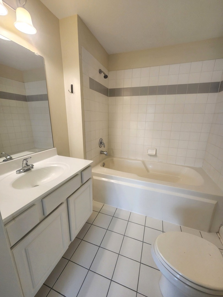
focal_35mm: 13
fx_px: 112
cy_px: 148
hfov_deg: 89.9
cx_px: 112
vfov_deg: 106.2
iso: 100
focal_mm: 2.2
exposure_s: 1/60
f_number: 2.2
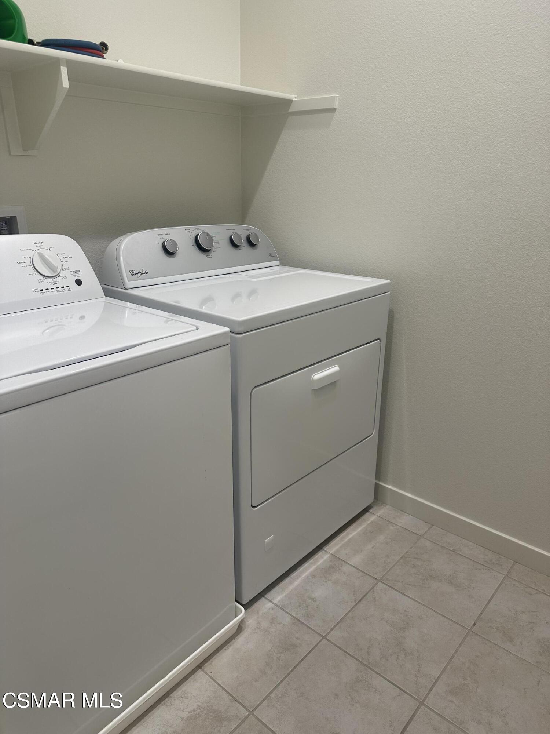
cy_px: 367
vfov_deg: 71.6
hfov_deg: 56.8
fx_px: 508
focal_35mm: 24
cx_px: 275
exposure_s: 1/120
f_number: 1.78
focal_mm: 6.86
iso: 100
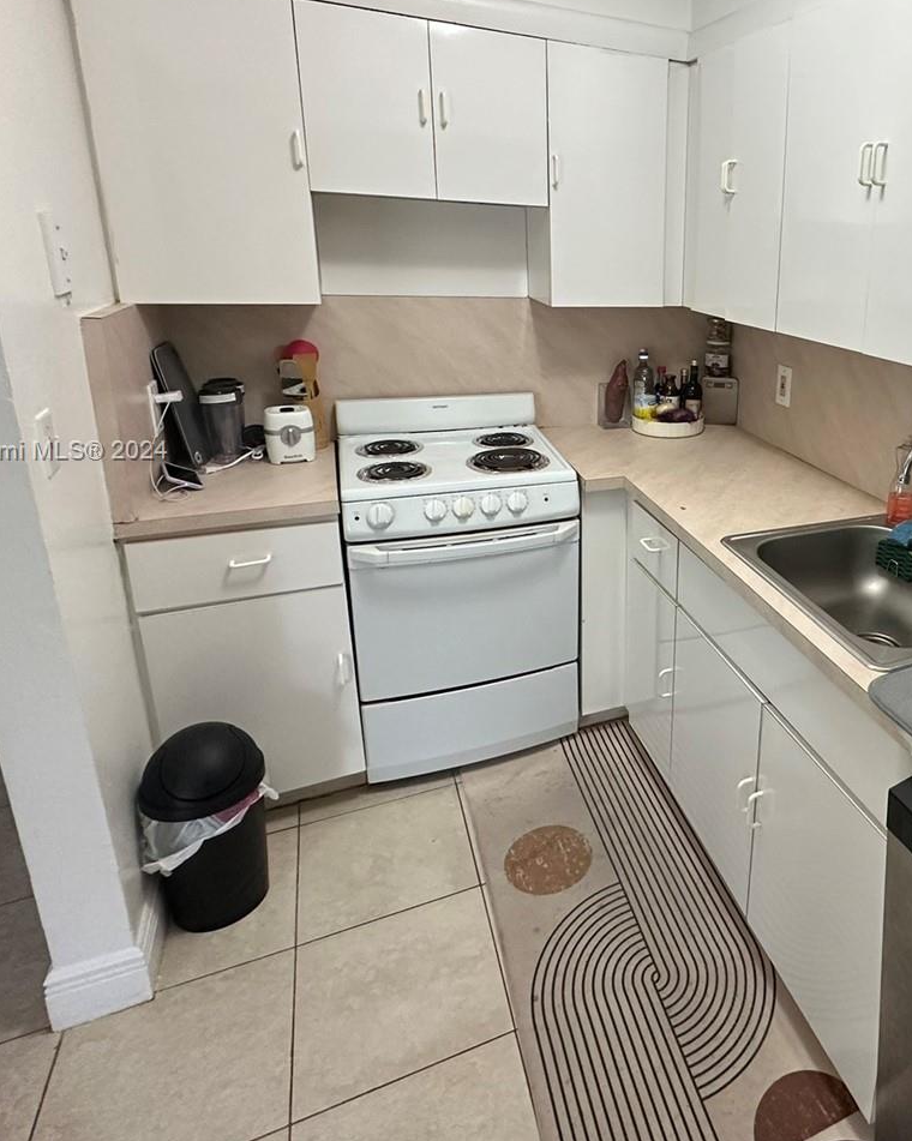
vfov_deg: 71.8
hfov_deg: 56.0
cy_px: 452
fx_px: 777
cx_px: 744
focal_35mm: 23
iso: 320
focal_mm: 2.22
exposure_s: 1/99
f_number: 2.2
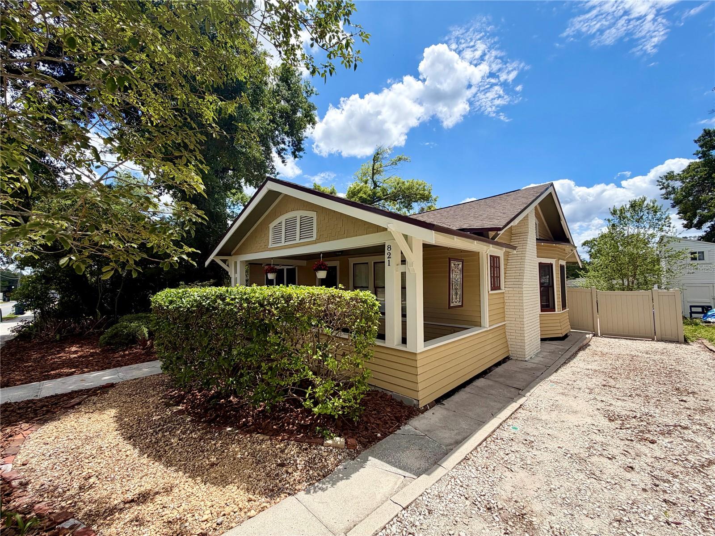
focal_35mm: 14
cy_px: 268
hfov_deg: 102.1
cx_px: 358
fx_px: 289
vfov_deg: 85.7
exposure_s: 1/914
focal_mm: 2.22
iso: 25
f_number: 2.2
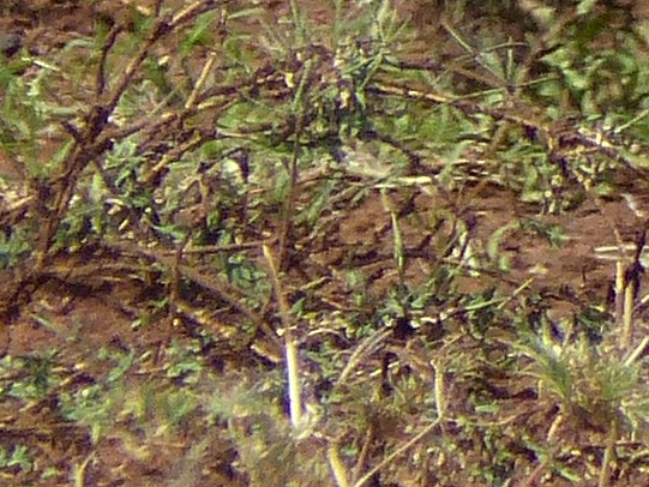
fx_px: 82906
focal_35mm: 4421
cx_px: 2338
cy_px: -611
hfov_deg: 0.4
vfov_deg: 0.3
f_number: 4
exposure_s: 1/800
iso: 100
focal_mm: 107.6
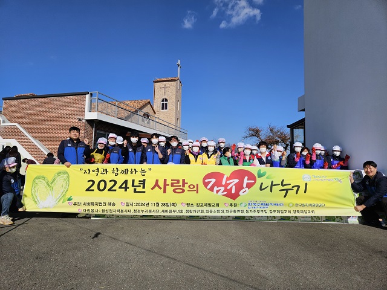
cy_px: 145
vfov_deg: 58.9
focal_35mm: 23
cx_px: 194
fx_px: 257
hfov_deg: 73.9
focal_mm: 5.4
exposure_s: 1/4098
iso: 25
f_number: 1.8
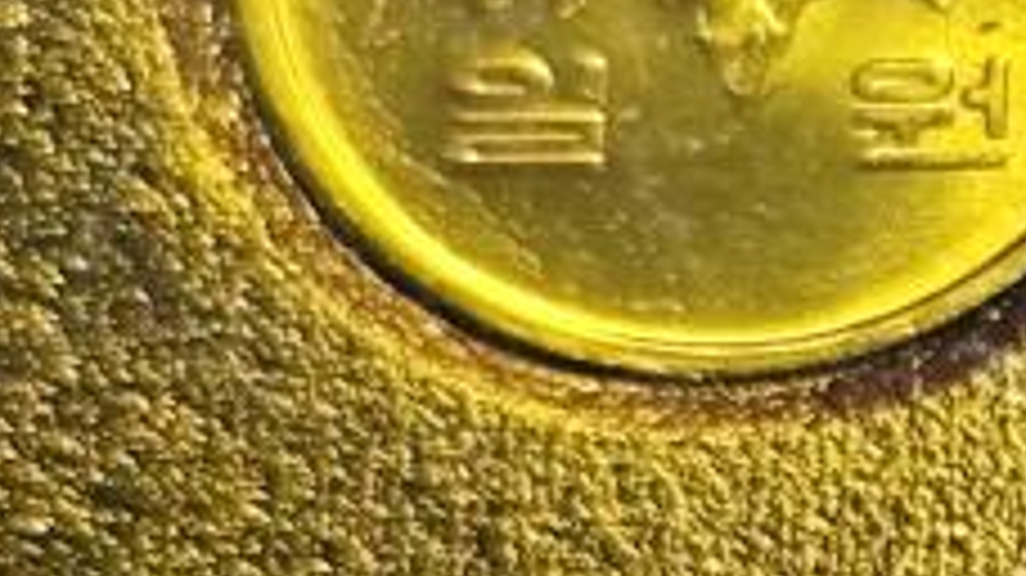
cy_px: 945
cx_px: 2403
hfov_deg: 6.3
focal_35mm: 328
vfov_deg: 3.7
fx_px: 8919
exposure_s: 1/81.1
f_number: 1.6
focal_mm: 5.84
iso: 200
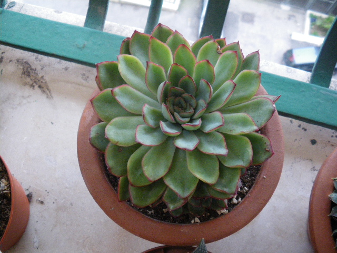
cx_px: 168
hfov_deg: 51.4
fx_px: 350
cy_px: 126
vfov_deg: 39.7
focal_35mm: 36
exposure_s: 1/50
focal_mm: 6.3
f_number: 3.5
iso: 500
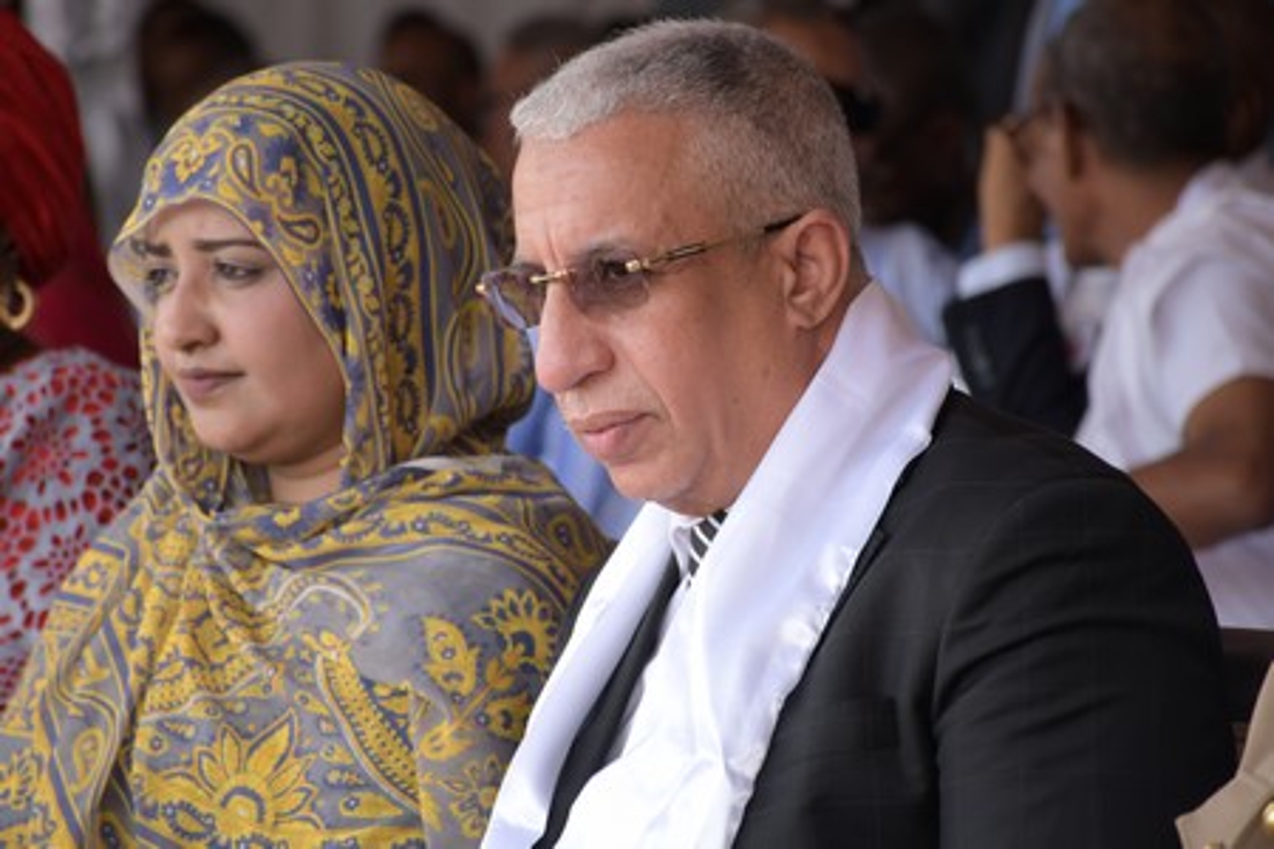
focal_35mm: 210
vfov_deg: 6.5
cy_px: 424
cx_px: 637
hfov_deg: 9.8
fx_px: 7431
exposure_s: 1/250
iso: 500
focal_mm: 140
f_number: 5.6
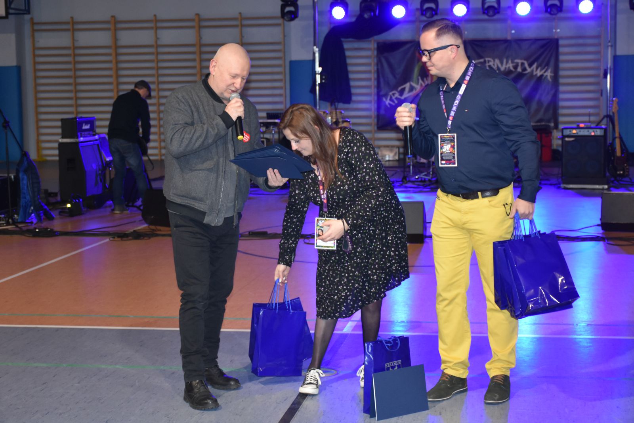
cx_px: 317
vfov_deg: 20.2
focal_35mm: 68
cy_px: 212
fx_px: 1189
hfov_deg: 29.9
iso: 1100
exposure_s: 1/60
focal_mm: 45
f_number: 4.5
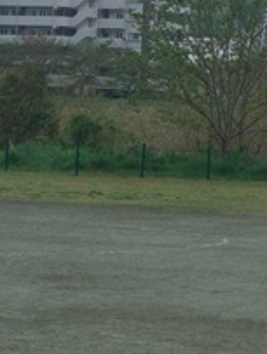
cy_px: 146
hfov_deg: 5.9
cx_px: 354
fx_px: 2573
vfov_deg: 7.9
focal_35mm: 251
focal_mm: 23.7
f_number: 5.4
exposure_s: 1/200
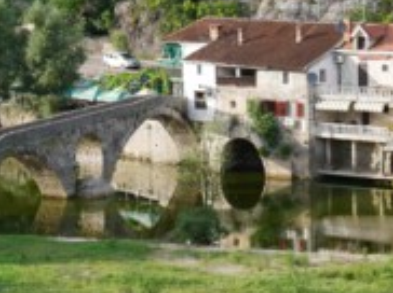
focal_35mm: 176
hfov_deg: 11.2
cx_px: 188
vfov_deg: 8.4
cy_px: 177
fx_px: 1996
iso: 200
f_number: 5.6
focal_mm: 40
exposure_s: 1/200
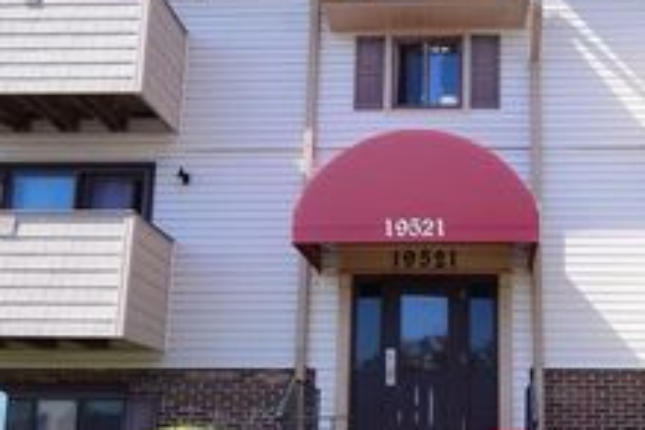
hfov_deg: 40.4
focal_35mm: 48
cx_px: 454
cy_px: 308
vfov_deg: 27.8
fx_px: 860
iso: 400
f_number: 10
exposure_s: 1/400
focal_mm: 14
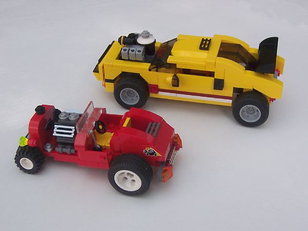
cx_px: 154
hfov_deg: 34.3
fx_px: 498
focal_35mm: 56
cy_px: 116
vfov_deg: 26.1
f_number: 3.4
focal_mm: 9.3
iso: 80
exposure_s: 1/200
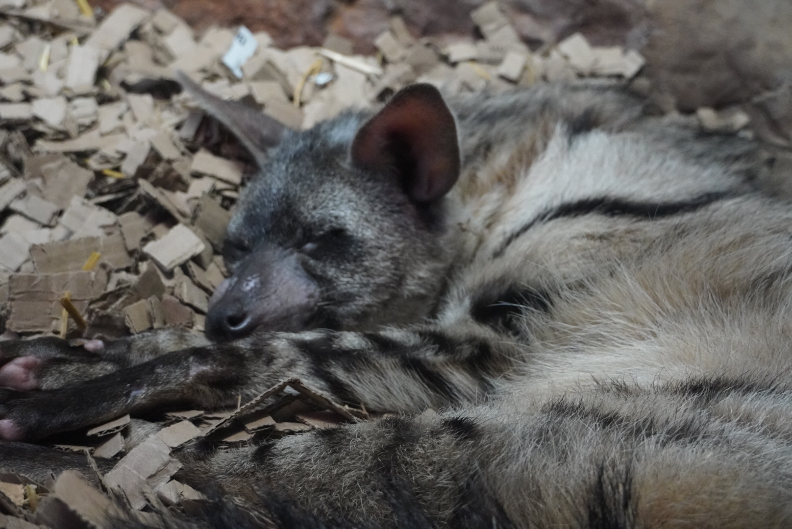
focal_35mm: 52
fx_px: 1156
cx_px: 396
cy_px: 264
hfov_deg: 37.8
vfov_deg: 25.8
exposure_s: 1/60
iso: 6400
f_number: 4.5
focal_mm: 35
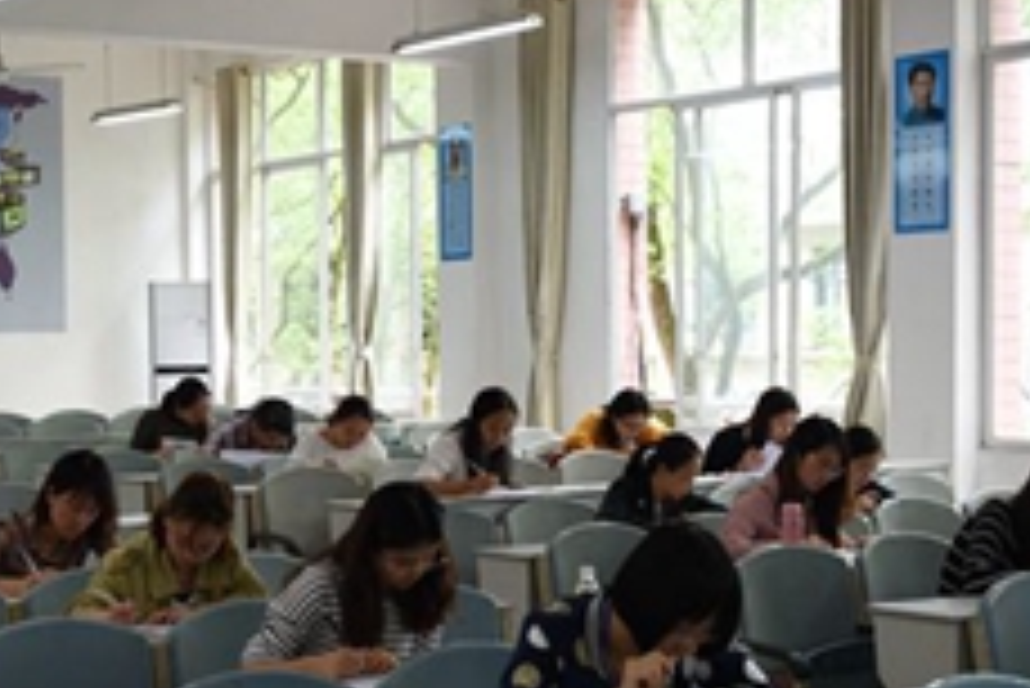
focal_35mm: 70
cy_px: 450
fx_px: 2004
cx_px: 360
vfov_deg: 19.4
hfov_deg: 28.7
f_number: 2.8
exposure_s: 1/30
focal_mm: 32
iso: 160
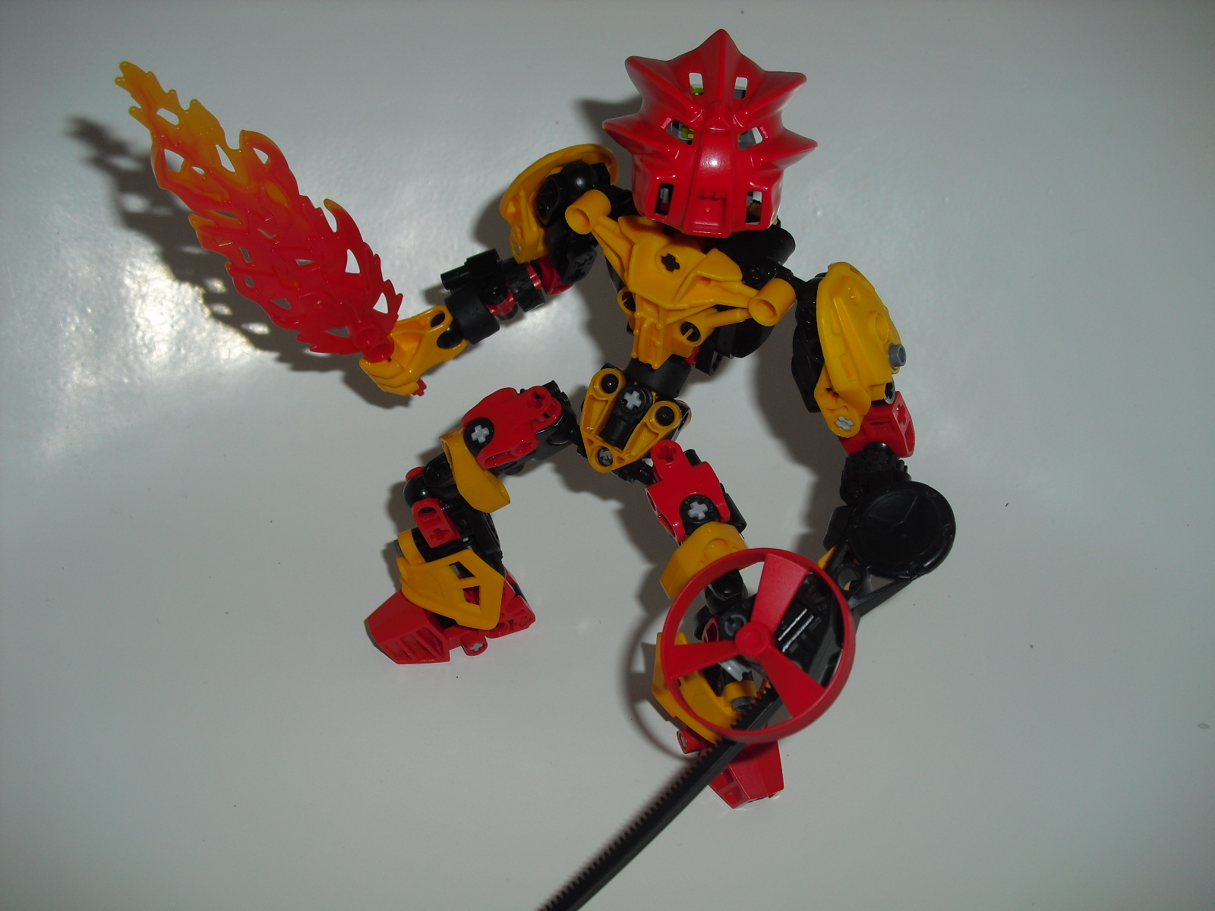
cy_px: 456
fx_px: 1264
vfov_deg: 39.7
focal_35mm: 36
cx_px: 608
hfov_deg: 51.4
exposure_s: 1/60
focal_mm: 6.3
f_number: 3.1
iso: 64
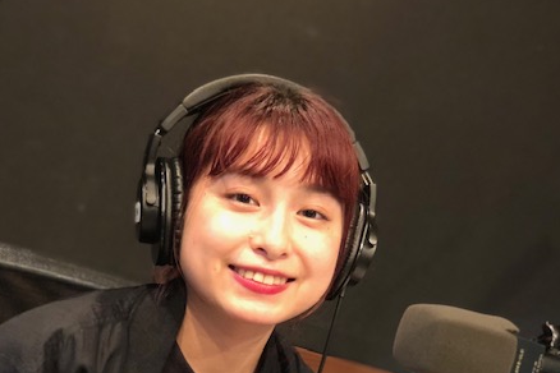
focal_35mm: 79
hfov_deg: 25.7
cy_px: 299
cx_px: 245
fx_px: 1229
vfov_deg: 17.1
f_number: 2.4
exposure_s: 1/8
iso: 200
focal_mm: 6
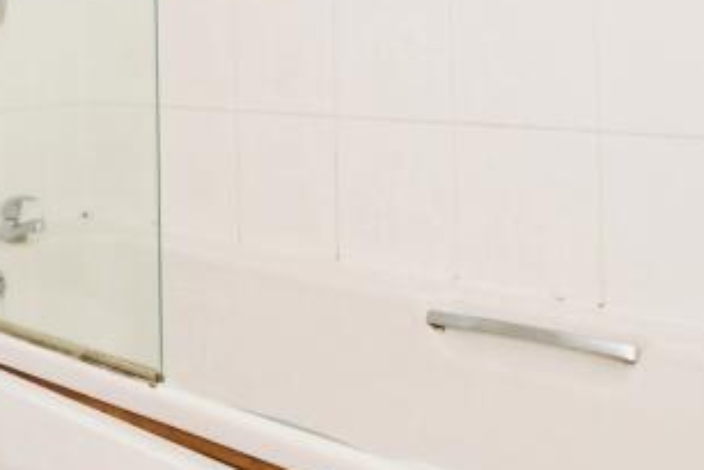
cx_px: -32
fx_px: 978
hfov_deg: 35.1
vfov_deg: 26.2
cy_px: 54
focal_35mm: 50
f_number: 8
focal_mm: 10
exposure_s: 1/60
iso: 400
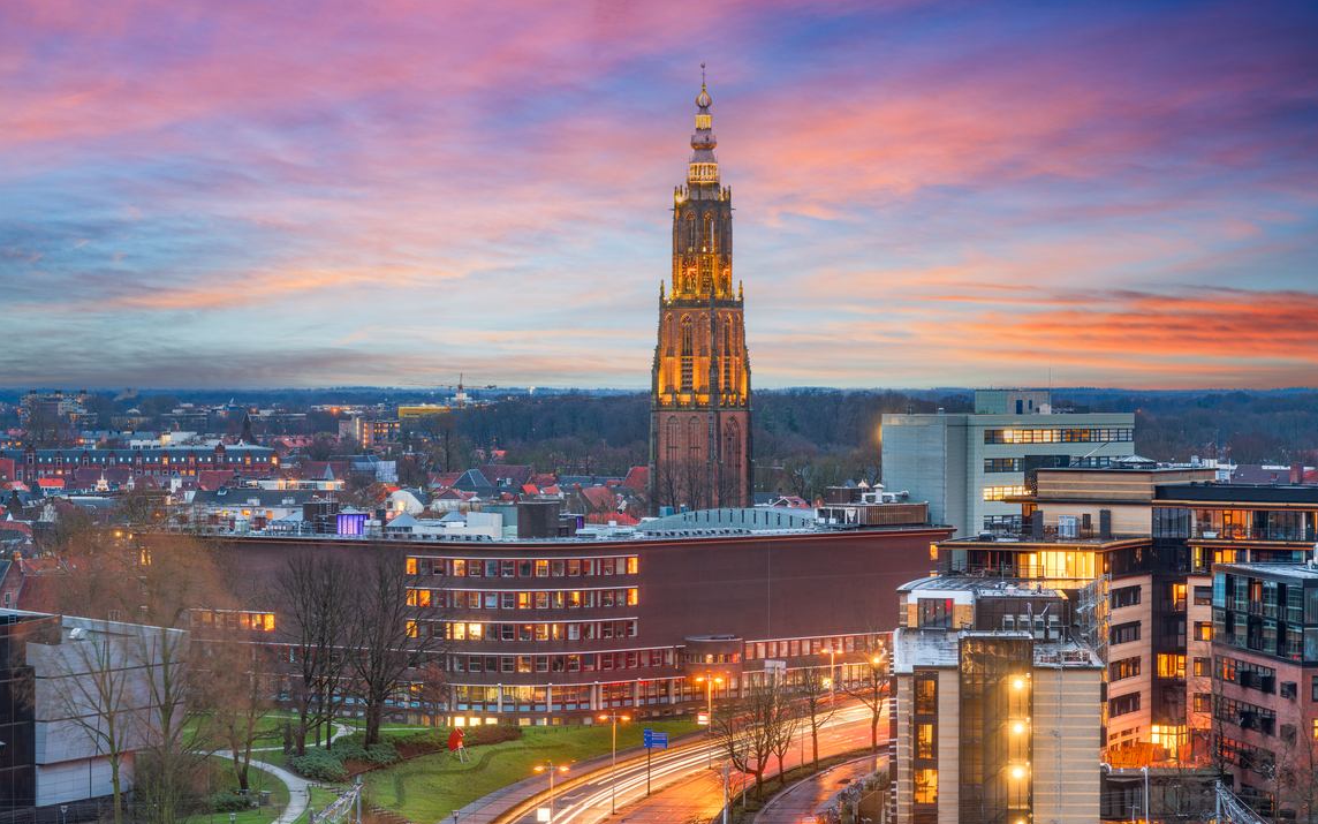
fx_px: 3412
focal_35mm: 95
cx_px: 629
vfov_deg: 13.8
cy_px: 481
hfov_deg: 21.9
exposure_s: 20
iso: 64
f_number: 8
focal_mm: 85
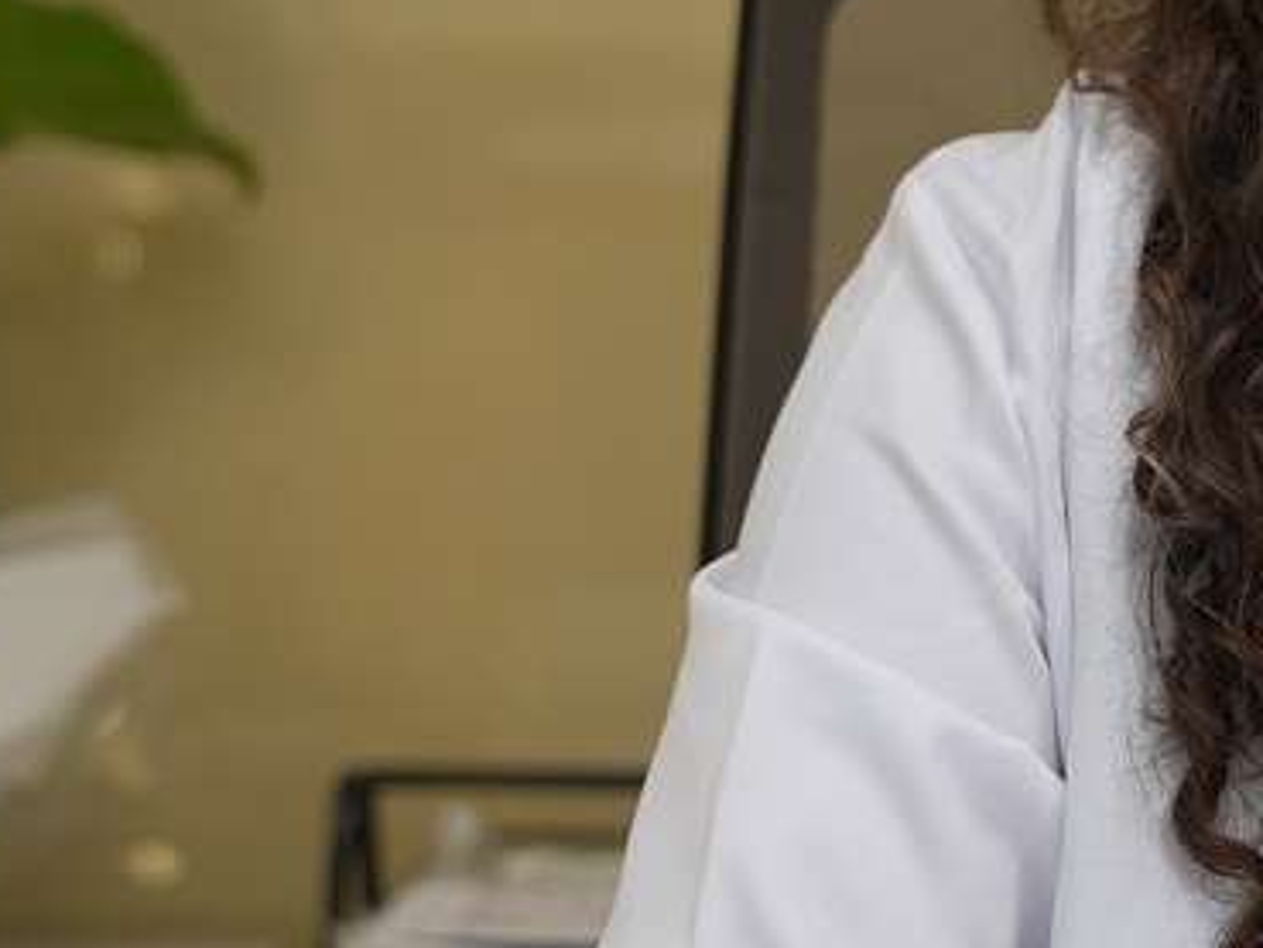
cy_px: 193
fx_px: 6022
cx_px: 1552
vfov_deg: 9.0
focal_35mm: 165
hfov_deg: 11.7
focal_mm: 47
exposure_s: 1/50
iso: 200
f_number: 2.8
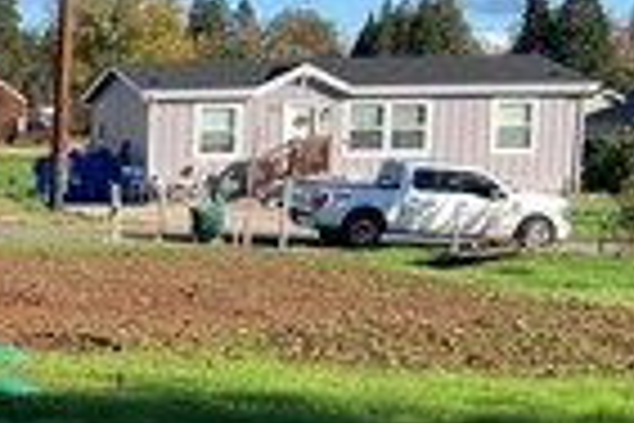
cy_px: 486
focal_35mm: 123
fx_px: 2166
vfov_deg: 11.0
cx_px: -288
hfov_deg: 15.5
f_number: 1.5
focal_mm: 5.7
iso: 50
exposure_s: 1/2841
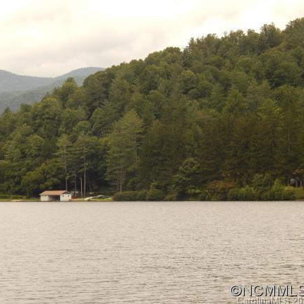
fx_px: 1113
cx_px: 113
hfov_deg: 15.5
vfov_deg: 15.6
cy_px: 153
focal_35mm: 112
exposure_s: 1/1250
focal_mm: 16.6
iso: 400
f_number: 4.4
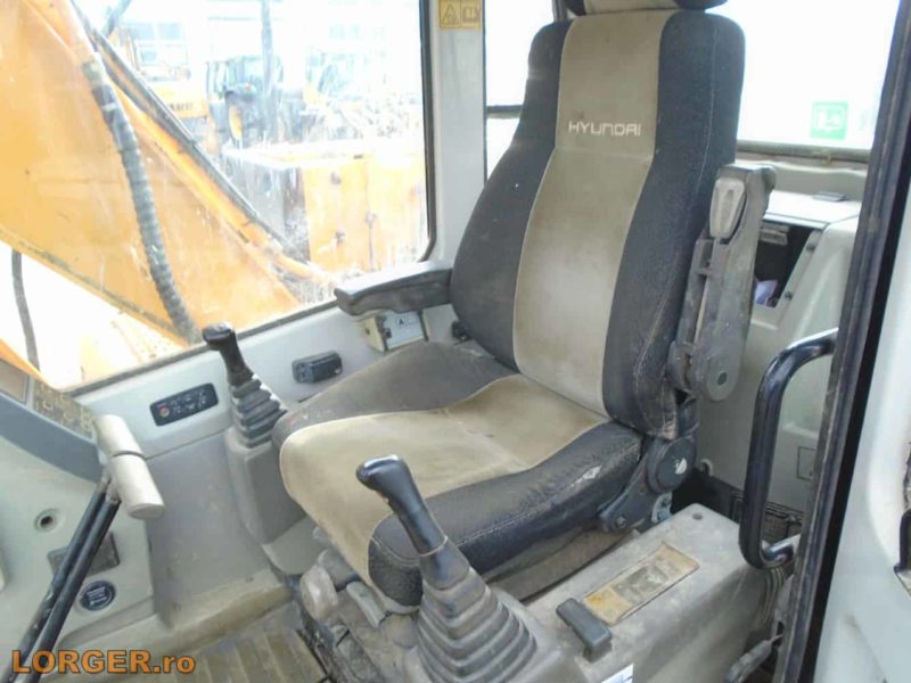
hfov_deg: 67.3
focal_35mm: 26
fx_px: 684
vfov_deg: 53.1
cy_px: 342
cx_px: 456
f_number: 3.2
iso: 100
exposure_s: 1/60
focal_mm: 4.6
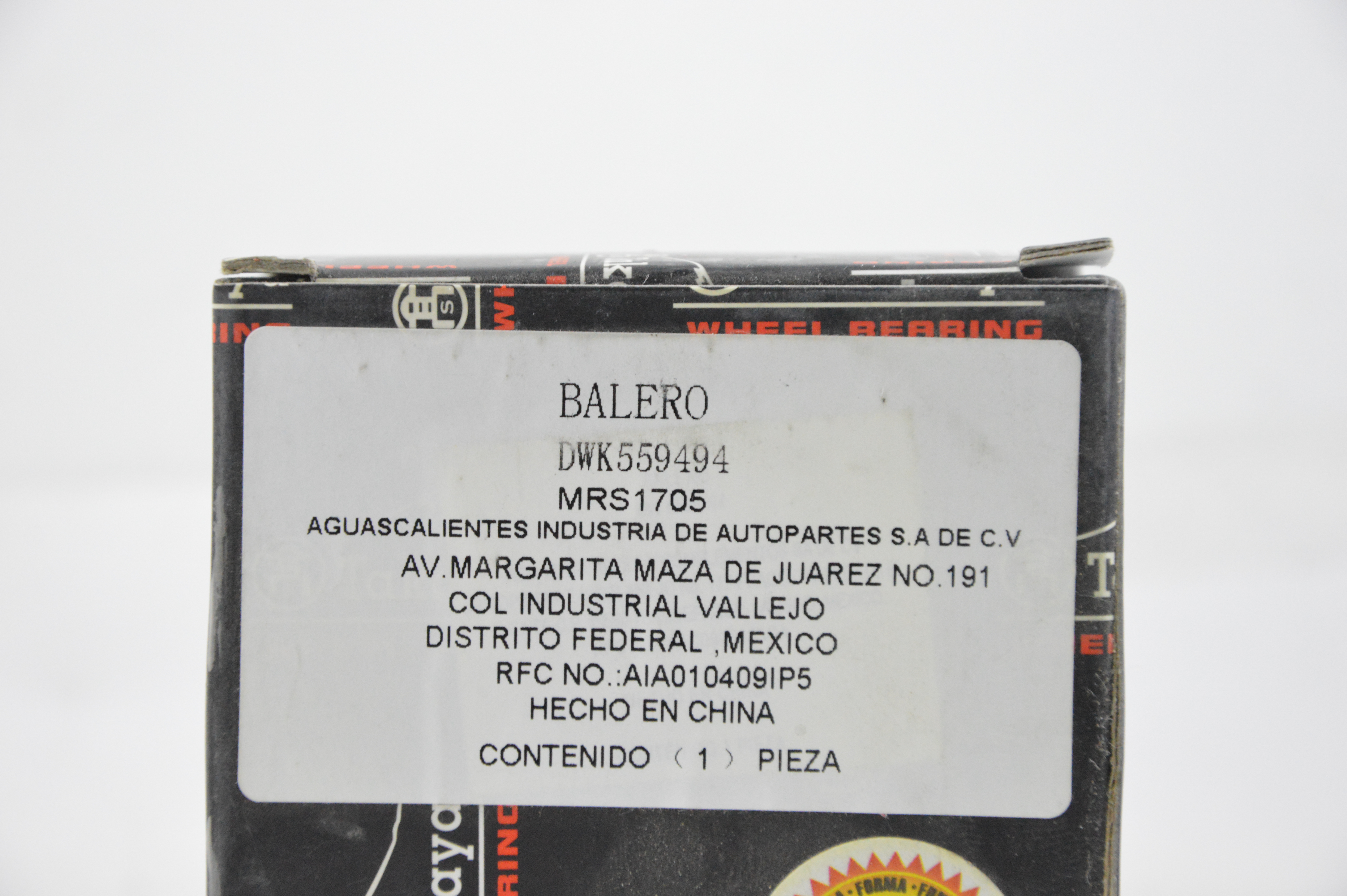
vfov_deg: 8.7
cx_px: 674
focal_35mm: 158
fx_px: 5888
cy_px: 448
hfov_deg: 13.1
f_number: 7.1
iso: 3200
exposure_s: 1/100
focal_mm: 105
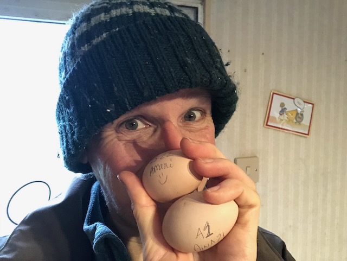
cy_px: 130
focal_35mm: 32
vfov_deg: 44.2
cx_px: 174
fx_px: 321
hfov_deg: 56.8
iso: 800
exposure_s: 1/17
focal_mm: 2.87
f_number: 2.2
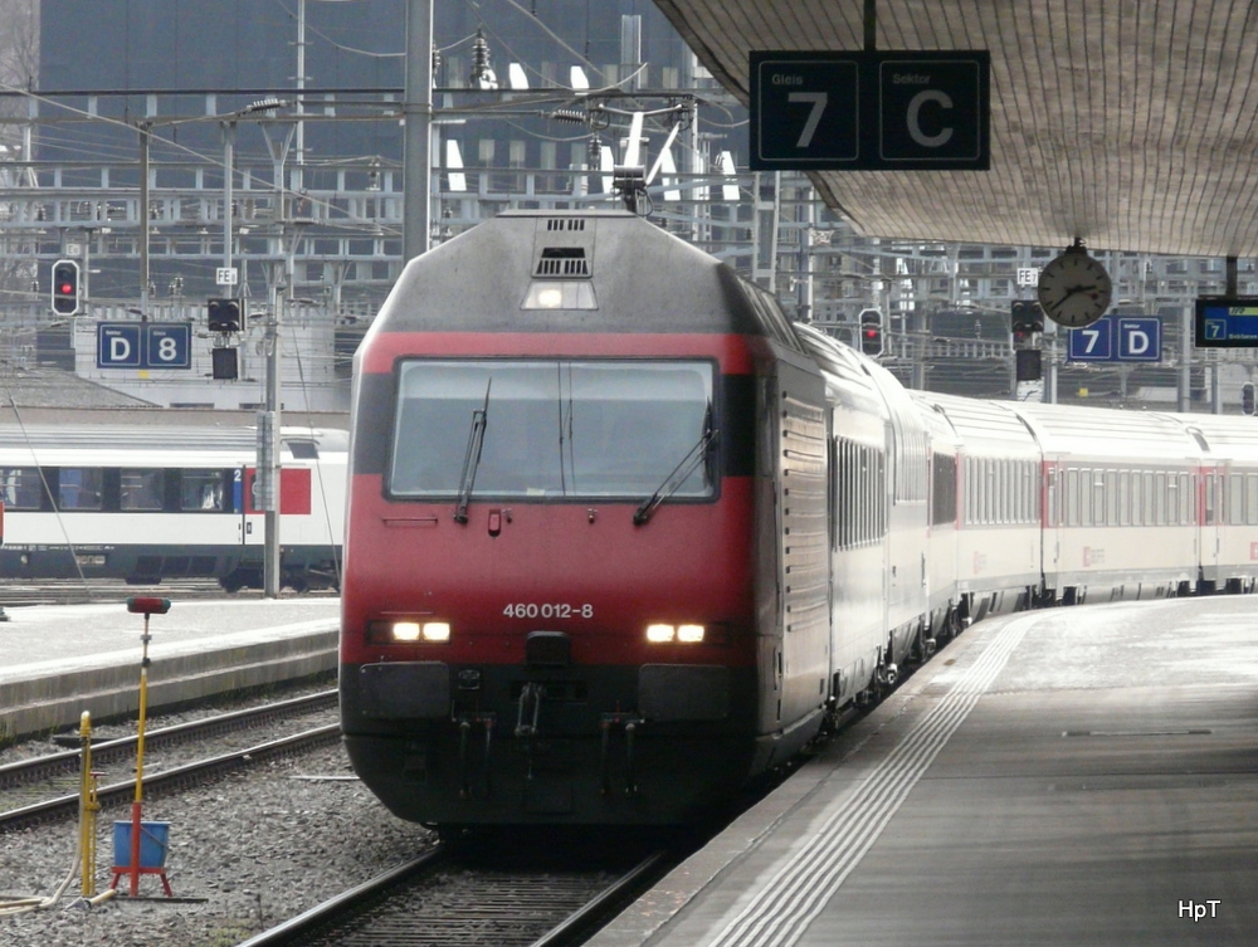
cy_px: 474
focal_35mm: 222
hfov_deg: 8.9
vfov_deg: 6.7
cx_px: 629
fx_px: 8079
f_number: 3.6
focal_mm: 36.5
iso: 320
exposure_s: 1/320
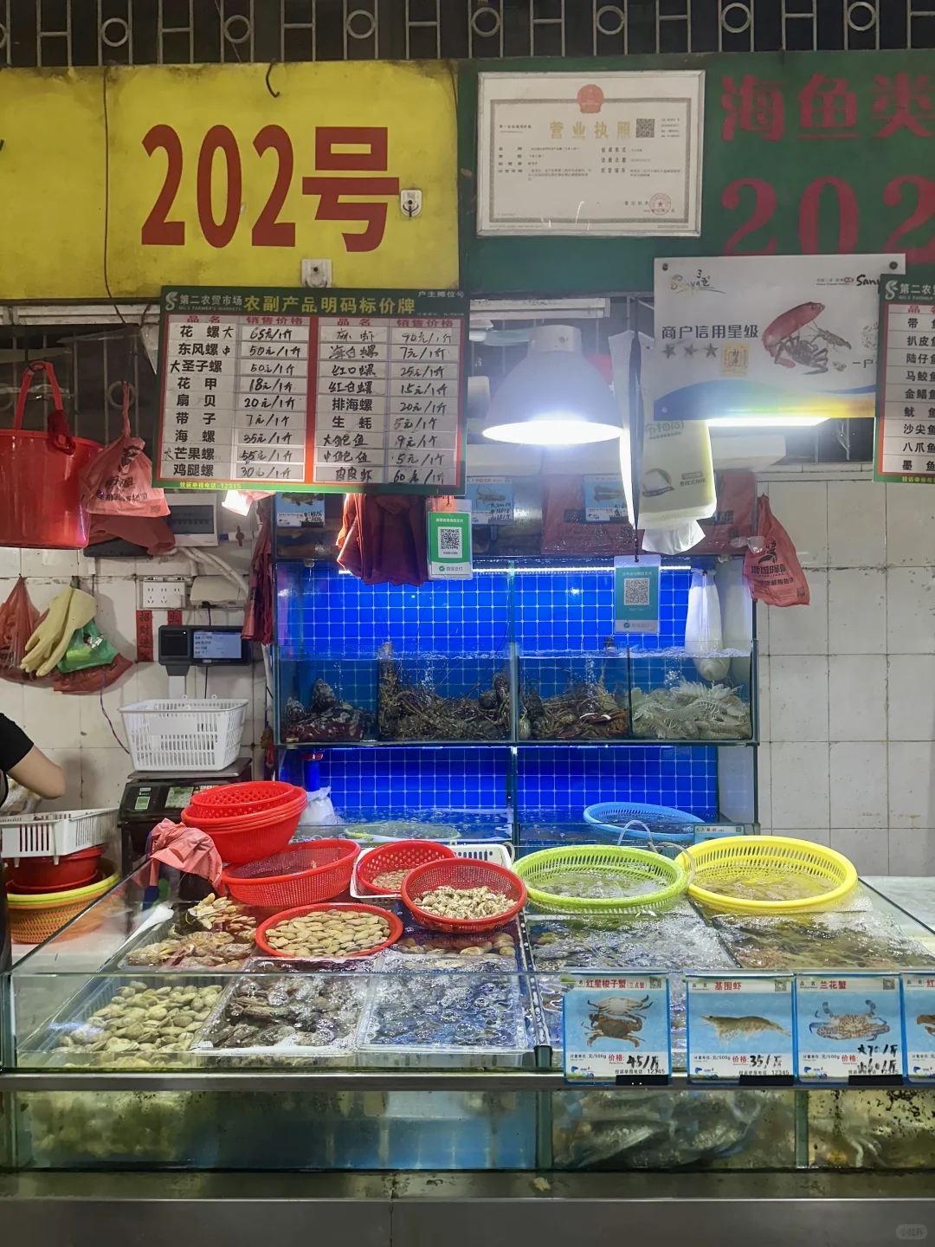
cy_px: 624
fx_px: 864
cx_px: 468
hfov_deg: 56.8
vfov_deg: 71.6
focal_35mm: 24
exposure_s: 1/100
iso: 64
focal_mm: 6.86
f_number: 1.78
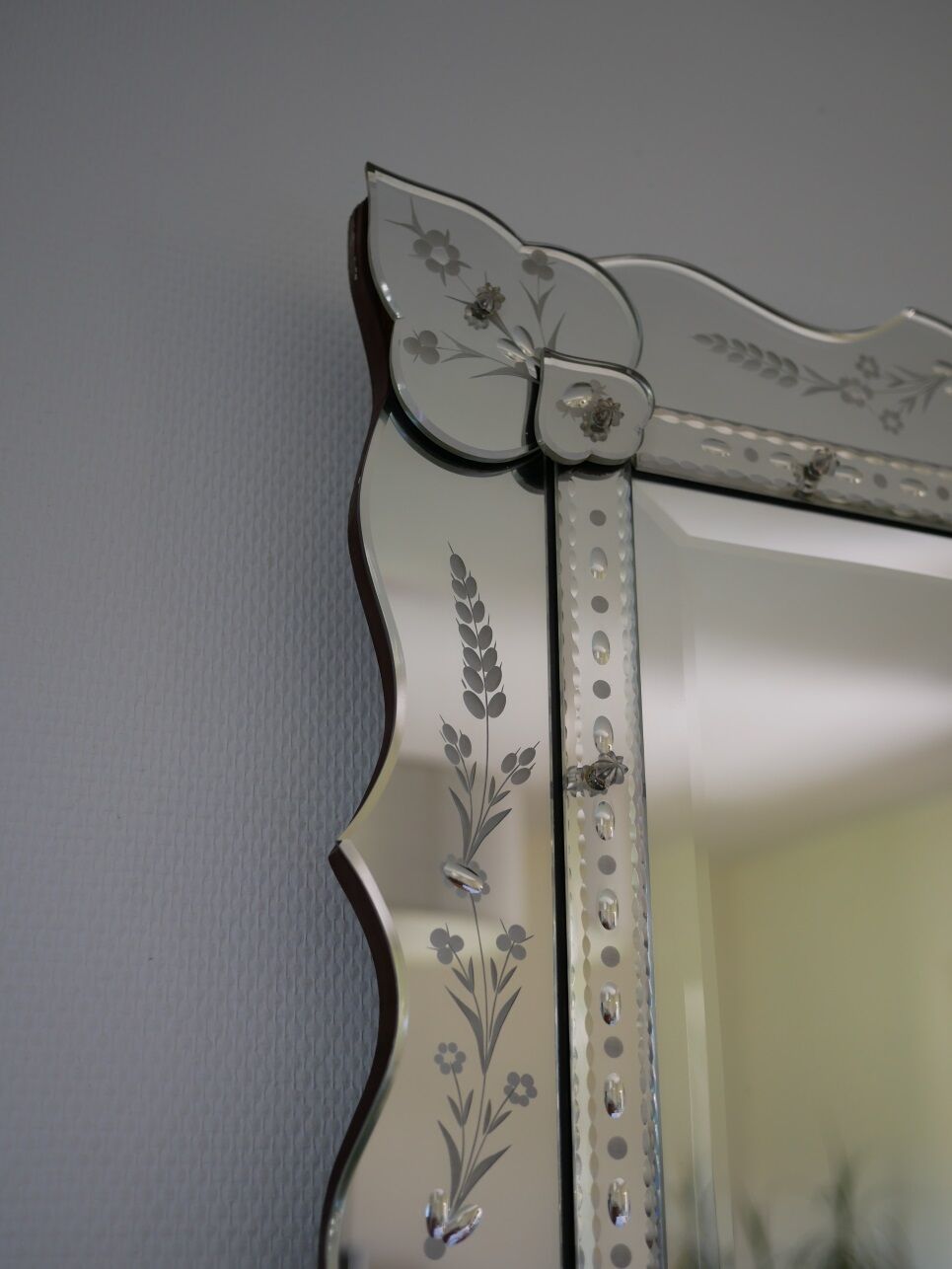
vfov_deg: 46.8
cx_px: 476
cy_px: 634
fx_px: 1466
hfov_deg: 36.0
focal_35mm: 40
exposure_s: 1/125
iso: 200
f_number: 2
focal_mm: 20
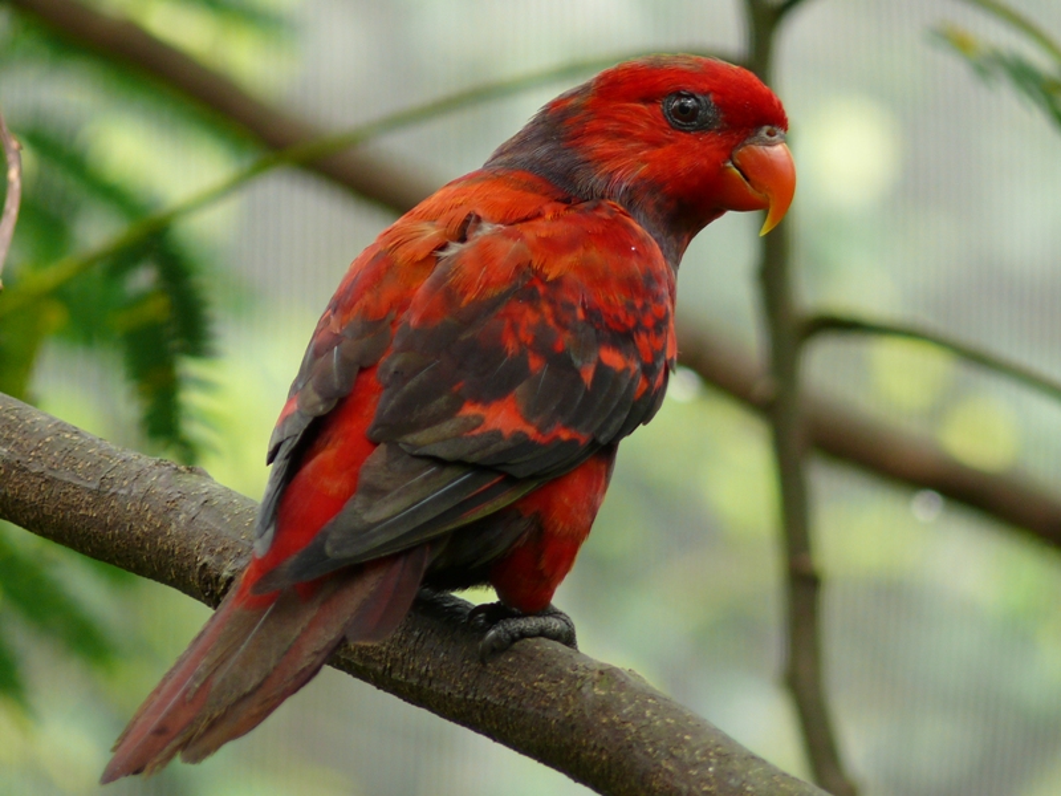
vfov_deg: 3.5
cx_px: 530
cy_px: 398
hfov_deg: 4.7
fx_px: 12873
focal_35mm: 420
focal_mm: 88.8
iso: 100
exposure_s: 1/160
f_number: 3.7
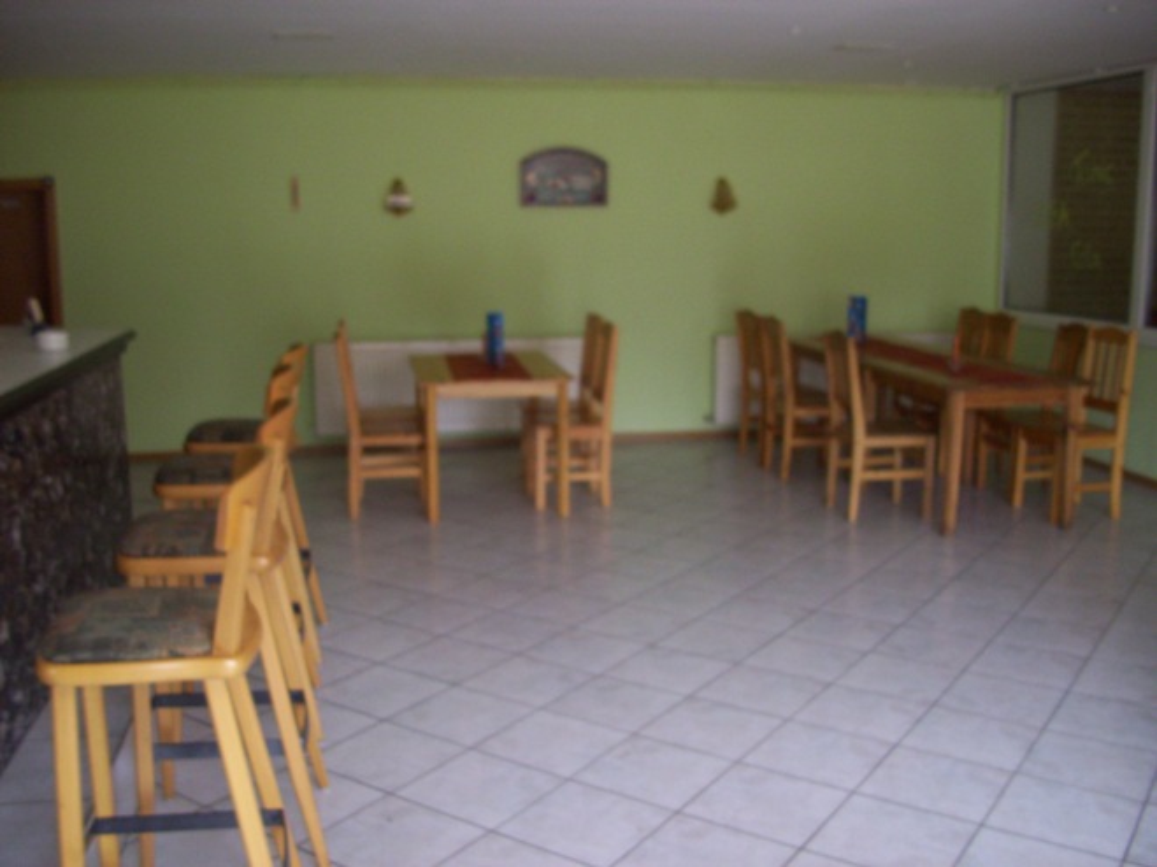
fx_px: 1136
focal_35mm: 34
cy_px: 434
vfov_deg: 41.8
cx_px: 578
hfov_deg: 54.0
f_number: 2.9
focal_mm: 5.7
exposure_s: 1/8
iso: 160
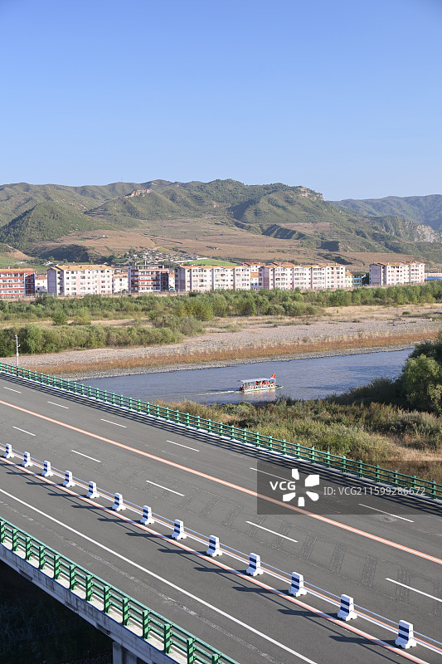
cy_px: 332
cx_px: 221
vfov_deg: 37.5
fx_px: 976
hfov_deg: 25.5
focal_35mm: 53
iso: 100
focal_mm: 53
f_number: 7.1
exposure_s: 1/80
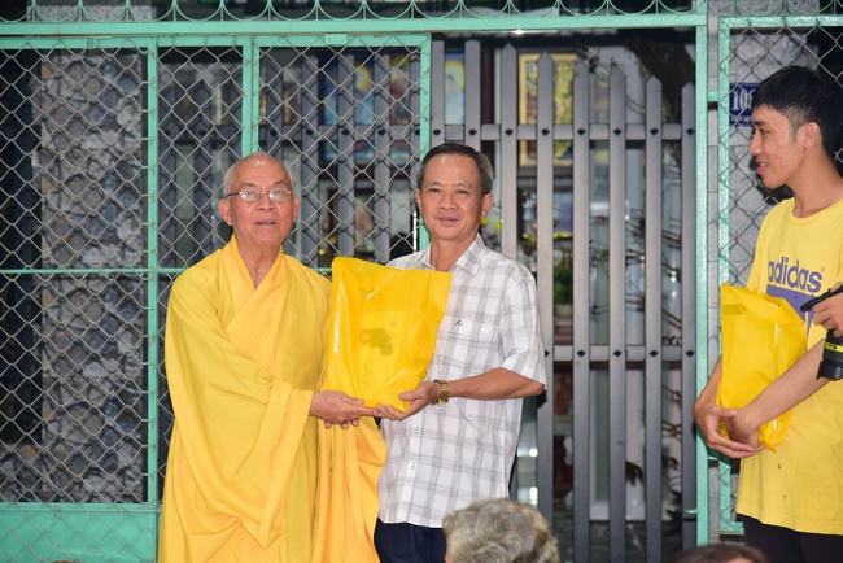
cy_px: 282
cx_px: 422
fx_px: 2811
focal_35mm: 120
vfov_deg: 11.4
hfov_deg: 17.1
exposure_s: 1/80
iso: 1000
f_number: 5
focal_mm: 120
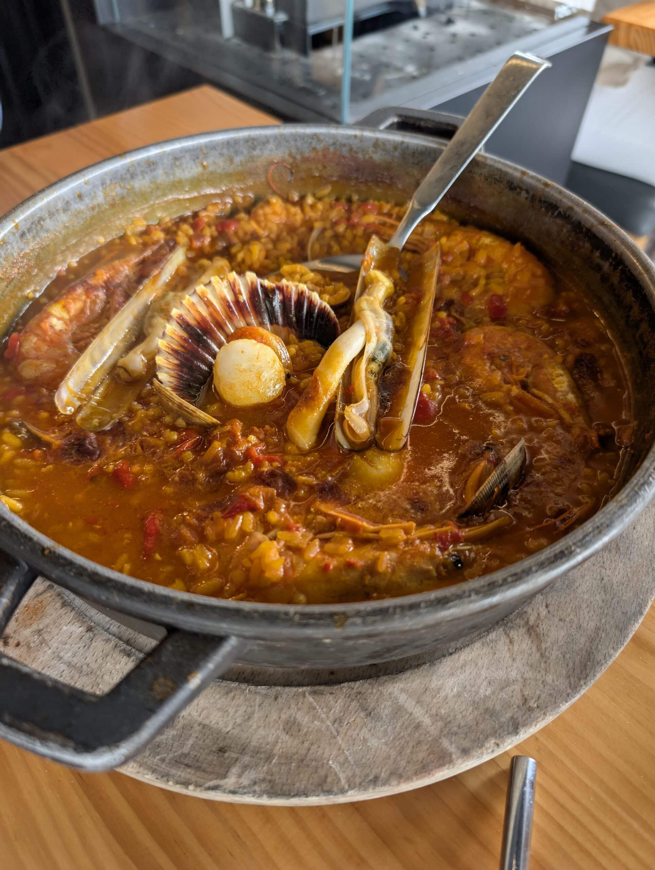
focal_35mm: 24
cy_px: 435
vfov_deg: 71.5
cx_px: 328
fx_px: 604
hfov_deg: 56.9
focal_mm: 6.9
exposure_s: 1/32.5
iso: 58
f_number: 1.68
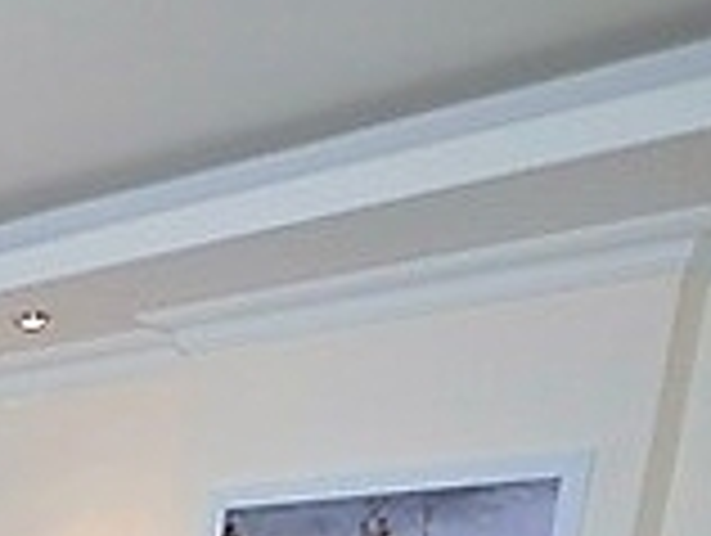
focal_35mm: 66
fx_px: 1358
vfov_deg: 18.3
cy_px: 919
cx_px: -700
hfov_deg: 18.8
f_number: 4
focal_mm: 10
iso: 100
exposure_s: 1/60
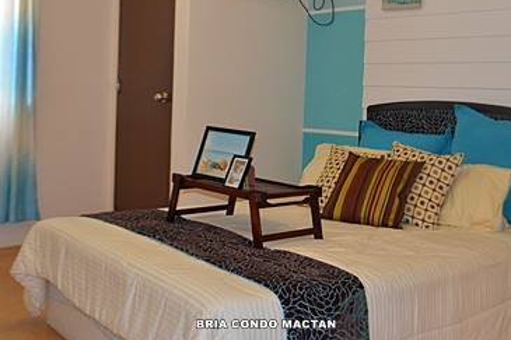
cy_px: 94
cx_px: 266
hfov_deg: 41.9
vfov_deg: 28.3
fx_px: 667
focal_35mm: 47
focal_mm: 20
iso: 640
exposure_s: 1/60
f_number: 3.8
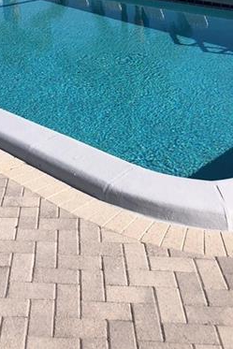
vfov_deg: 30.9
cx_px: 24
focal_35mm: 60
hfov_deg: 22.1
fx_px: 582
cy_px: -2
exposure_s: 1/4000
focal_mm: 3.99
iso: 20
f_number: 1.8
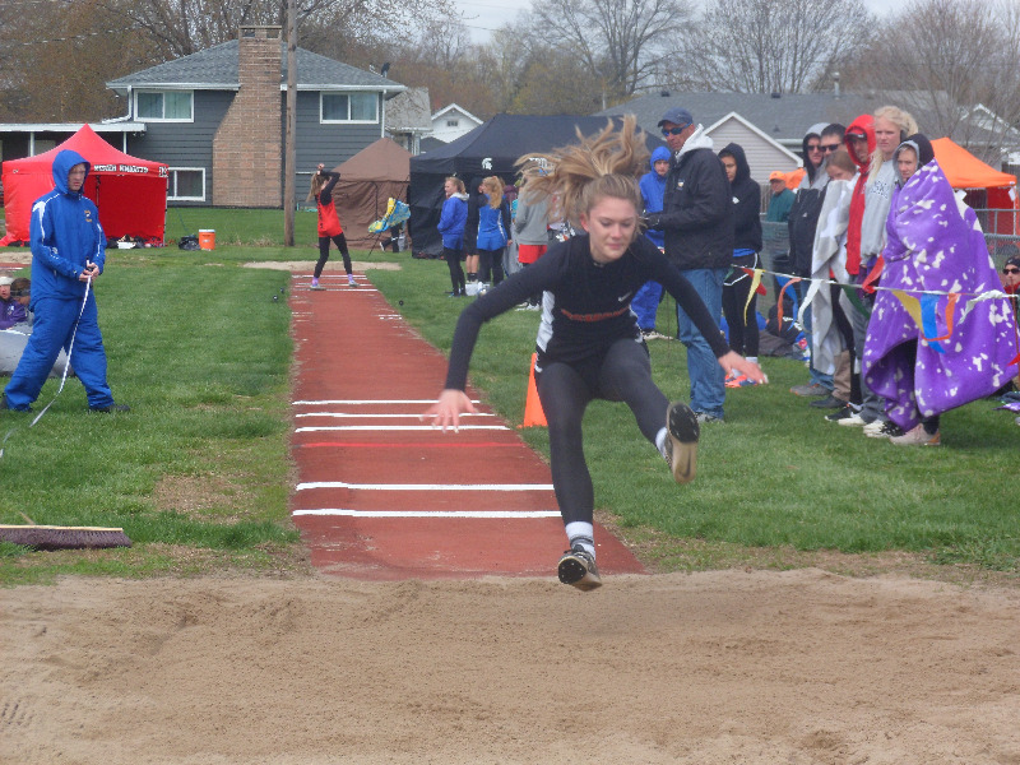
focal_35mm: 105
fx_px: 3094
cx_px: 510
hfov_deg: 18.7
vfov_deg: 14.1
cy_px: 382
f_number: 5.3
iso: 80
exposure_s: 1/250
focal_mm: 17.7
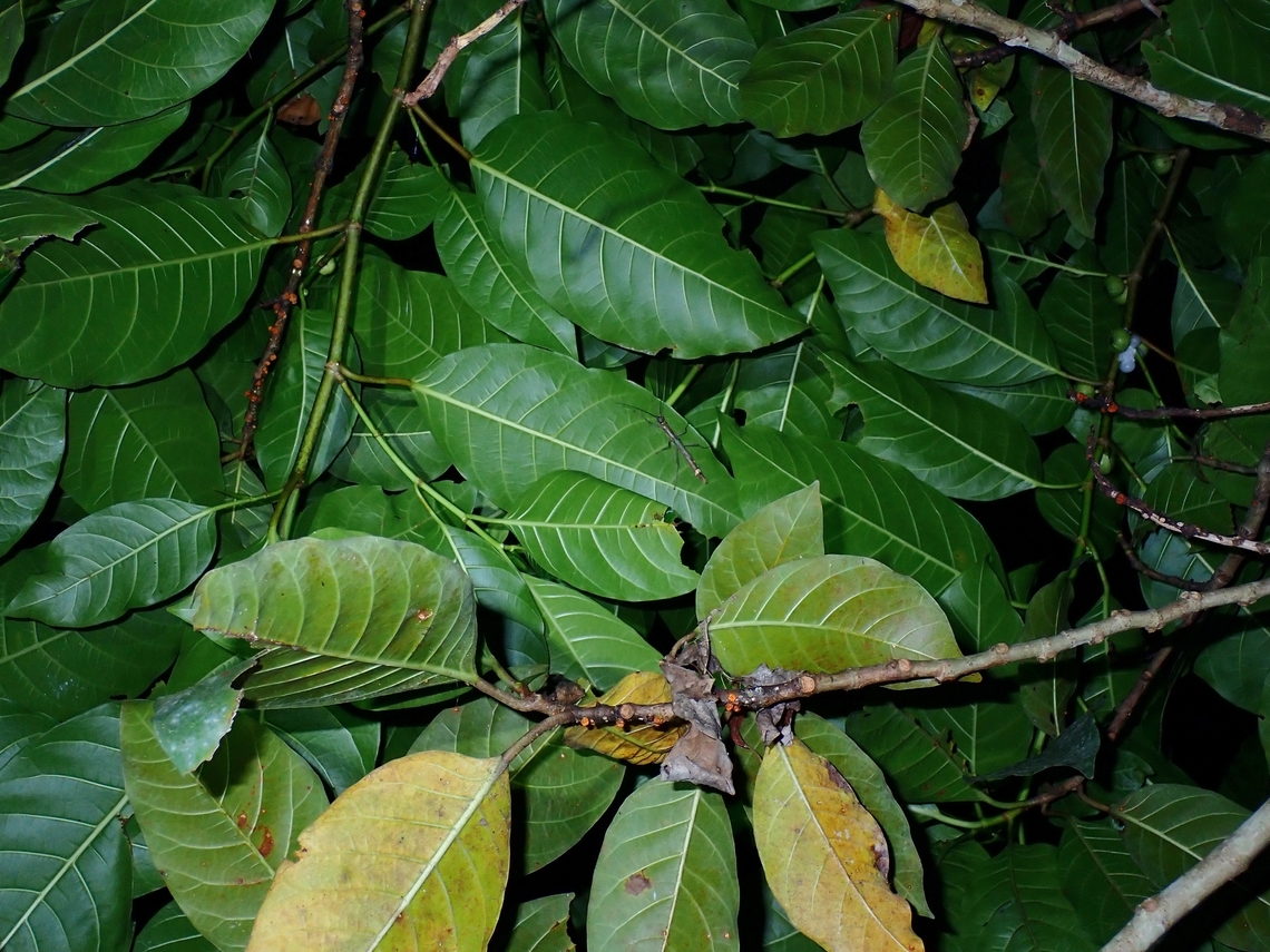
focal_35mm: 44
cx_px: 635
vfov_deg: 32.9
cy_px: 476
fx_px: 1614
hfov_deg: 42.9
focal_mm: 7.84
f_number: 4
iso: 200
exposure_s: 1/80
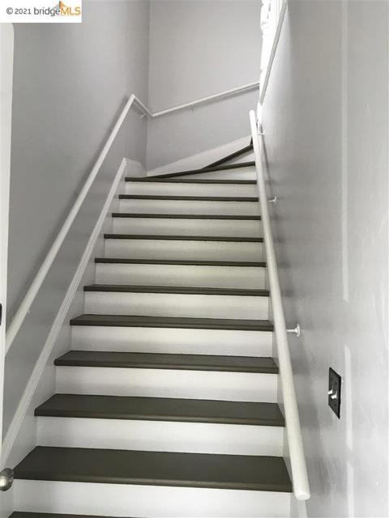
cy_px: 259
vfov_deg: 61.7
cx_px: 194
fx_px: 435
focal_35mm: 29
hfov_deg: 48.2
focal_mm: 4.15
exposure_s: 1/30
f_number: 2.2
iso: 25
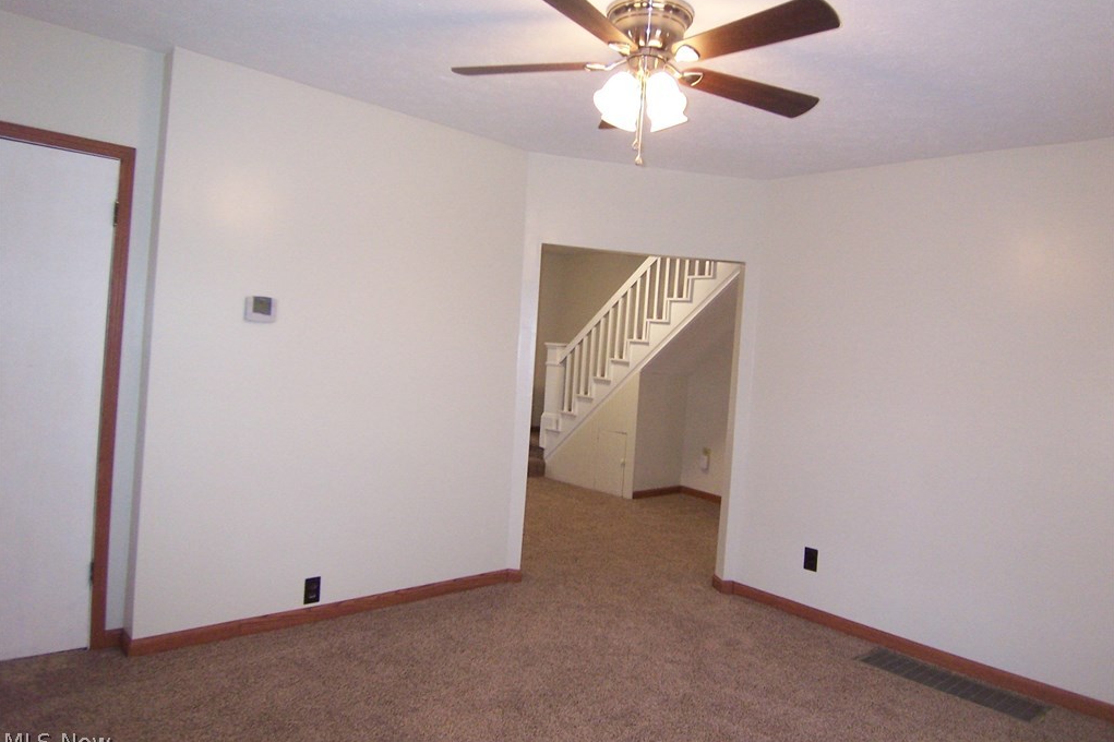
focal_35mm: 24
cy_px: 342
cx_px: 556
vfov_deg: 53.0
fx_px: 742
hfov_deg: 73.8
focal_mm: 3.8
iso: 200
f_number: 2.8
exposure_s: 1/30
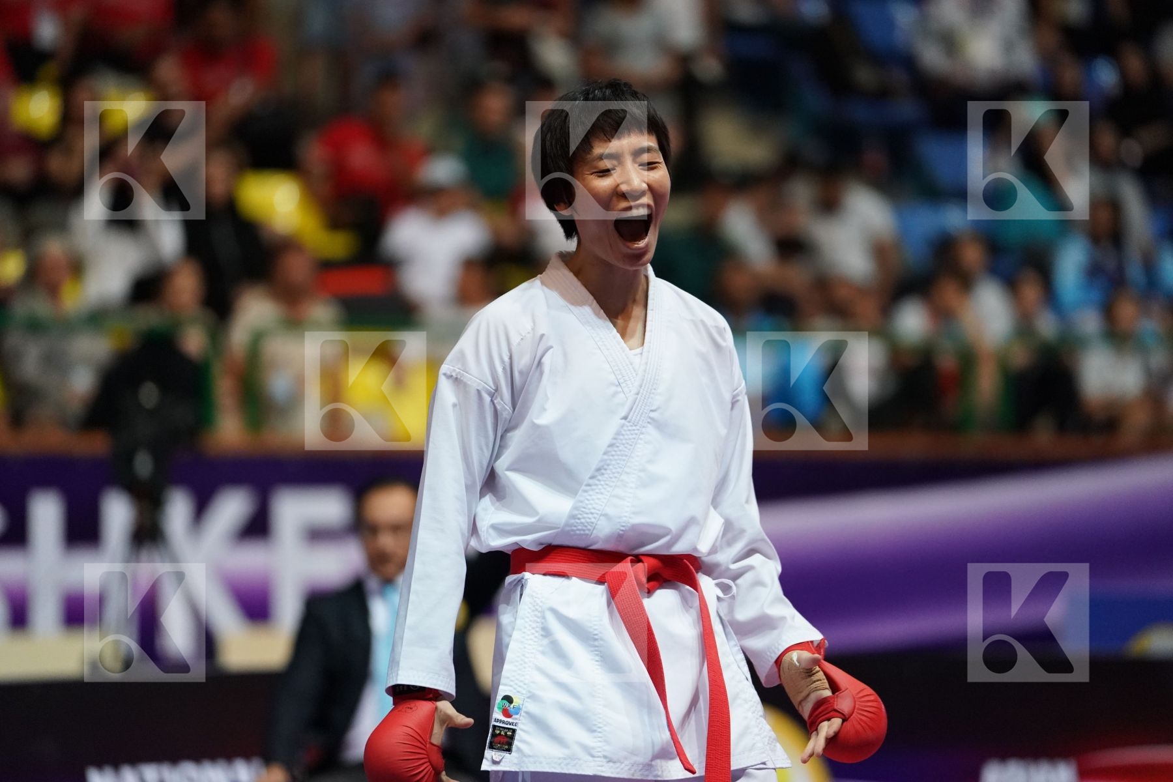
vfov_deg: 6.9
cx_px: 586
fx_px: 6516
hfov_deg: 10.3
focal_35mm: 200
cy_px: 391
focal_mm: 200
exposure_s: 1/1000
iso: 5000
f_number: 2.8
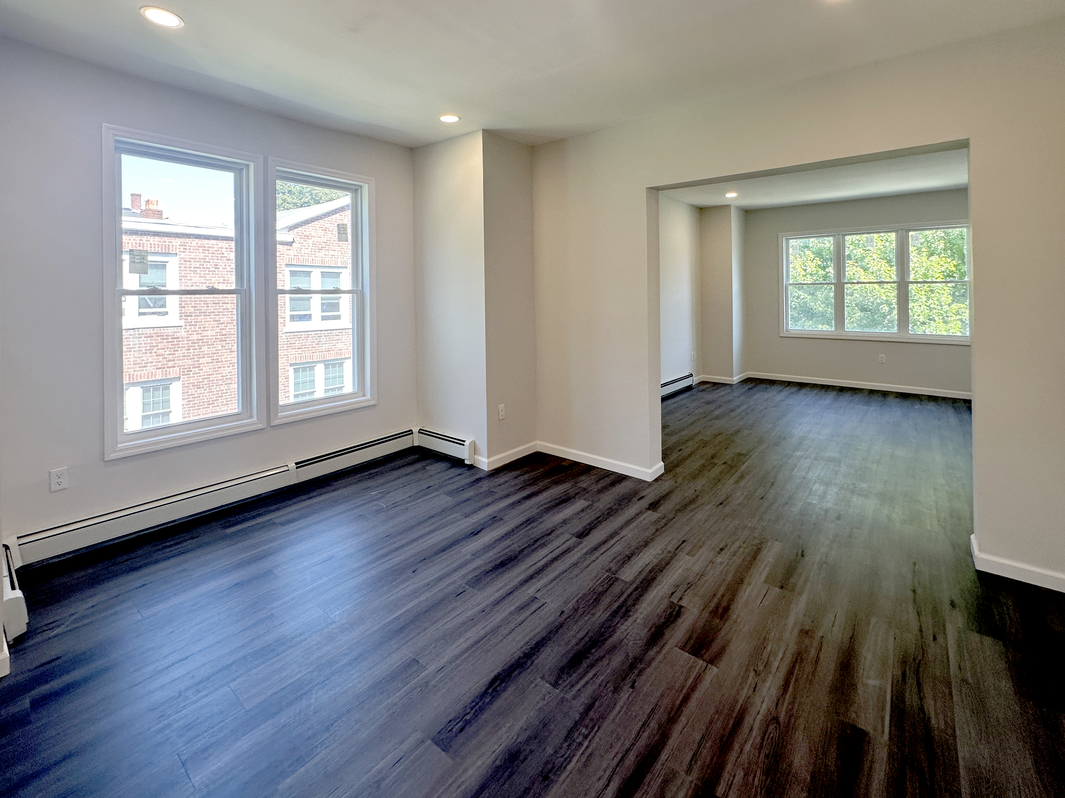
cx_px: 514
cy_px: 385
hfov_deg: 98.1
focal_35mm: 15
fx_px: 461
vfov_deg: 81.7
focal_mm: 2.22
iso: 80
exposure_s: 1/120
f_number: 2.2
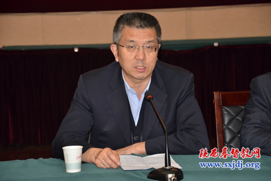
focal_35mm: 135
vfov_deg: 10.2
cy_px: 90
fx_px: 1016
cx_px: 136
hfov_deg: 15.2
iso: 800
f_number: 5.6
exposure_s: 1/60
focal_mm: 90
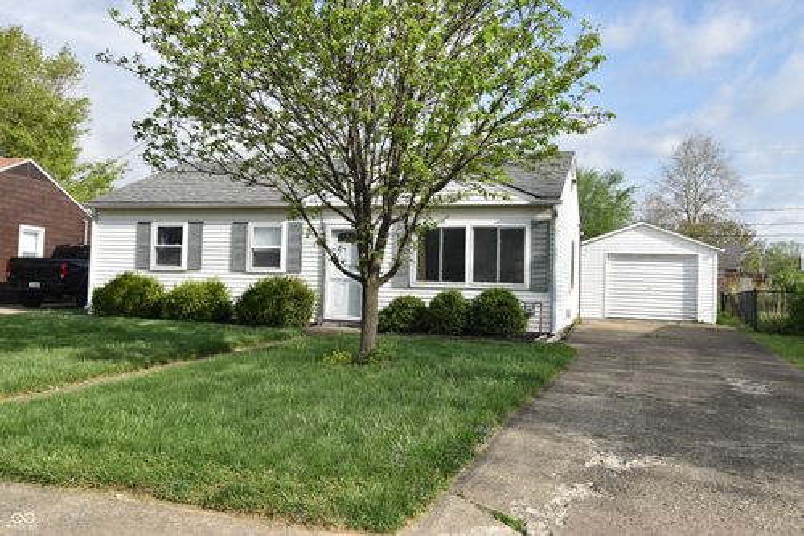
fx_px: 670
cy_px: 268
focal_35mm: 30
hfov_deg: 61.9
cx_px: 402
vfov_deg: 43.6
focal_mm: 20
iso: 200
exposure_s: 1/320
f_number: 9
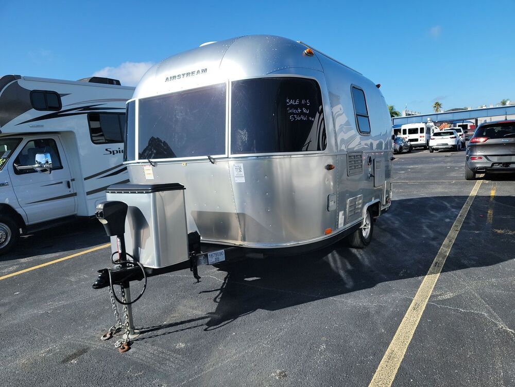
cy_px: 194
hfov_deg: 71.6
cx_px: 258
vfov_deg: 56.8
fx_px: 357
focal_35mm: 24
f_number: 1.8
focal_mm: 6.7
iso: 50
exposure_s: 1/783
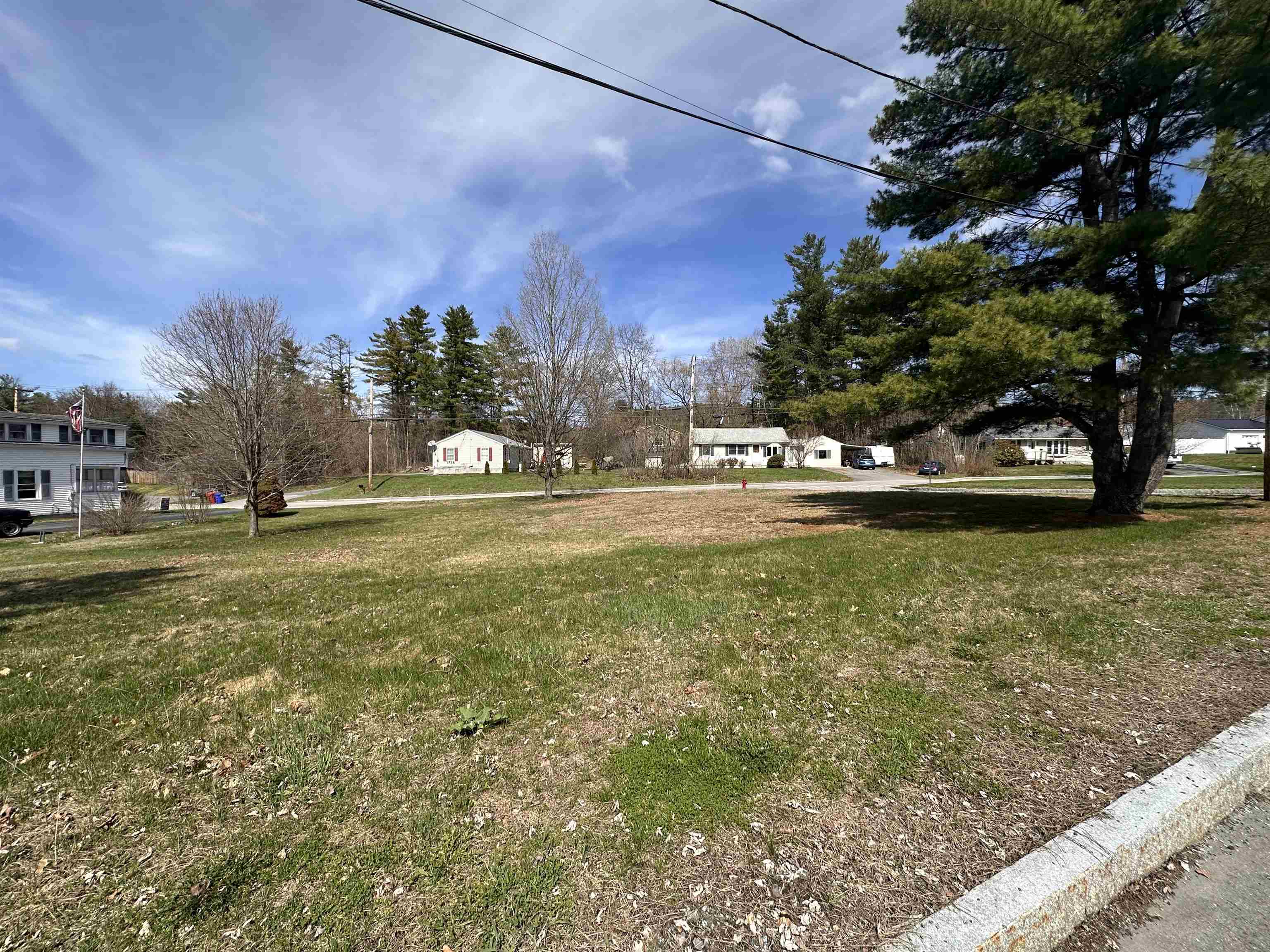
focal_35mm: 14
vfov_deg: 85.7
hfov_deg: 102.1
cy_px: 476
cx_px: 635
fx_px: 514
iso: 50
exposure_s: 1/1916
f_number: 2.2
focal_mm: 2.22
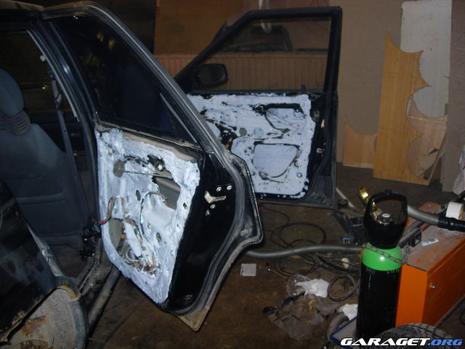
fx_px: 510
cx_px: 232
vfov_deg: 37.7
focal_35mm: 38
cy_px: 174
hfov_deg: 49.0
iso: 79
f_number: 2.8
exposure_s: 1/64
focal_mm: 7.8
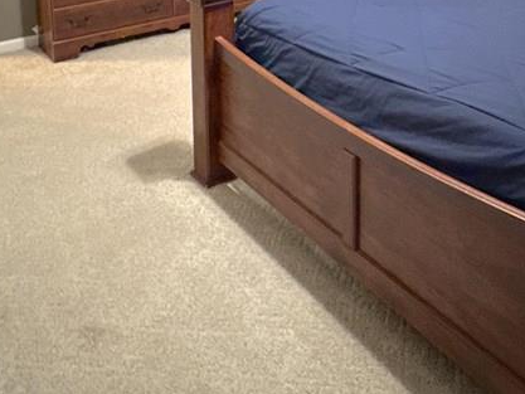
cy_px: -106
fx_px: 652
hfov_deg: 42.2
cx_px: 407
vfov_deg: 28.3
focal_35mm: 43
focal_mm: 2.22
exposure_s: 1/40
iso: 1250
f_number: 2.2
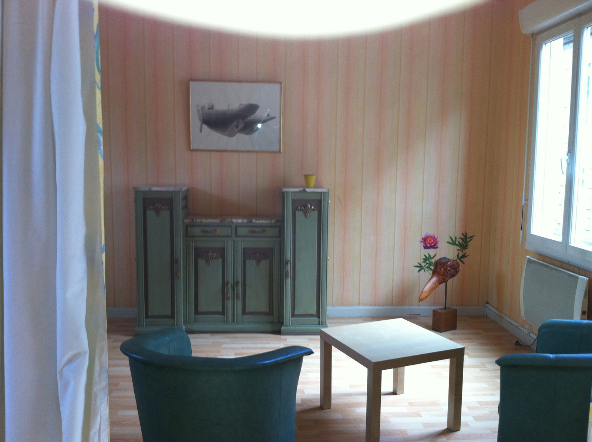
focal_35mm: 35
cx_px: 296
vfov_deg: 40.6
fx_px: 598
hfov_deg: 52.7
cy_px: 221
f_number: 2.8
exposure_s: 1/24
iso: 80
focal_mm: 3.85
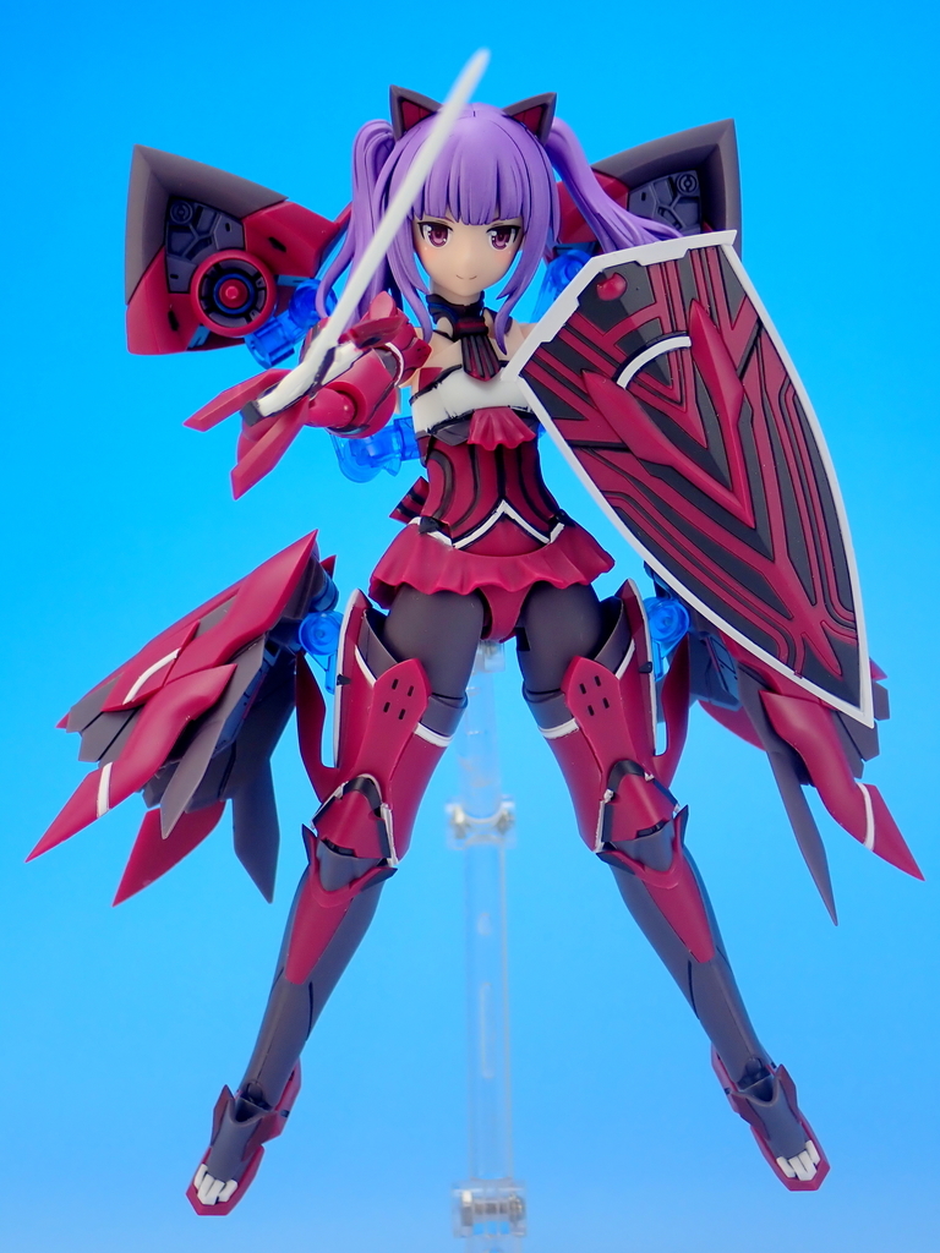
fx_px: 2788
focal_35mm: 77
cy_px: 626
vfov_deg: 25.3
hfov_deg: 19.1
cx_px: 470
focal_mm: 13.65
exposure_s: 1/8
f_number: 4.1
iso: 100
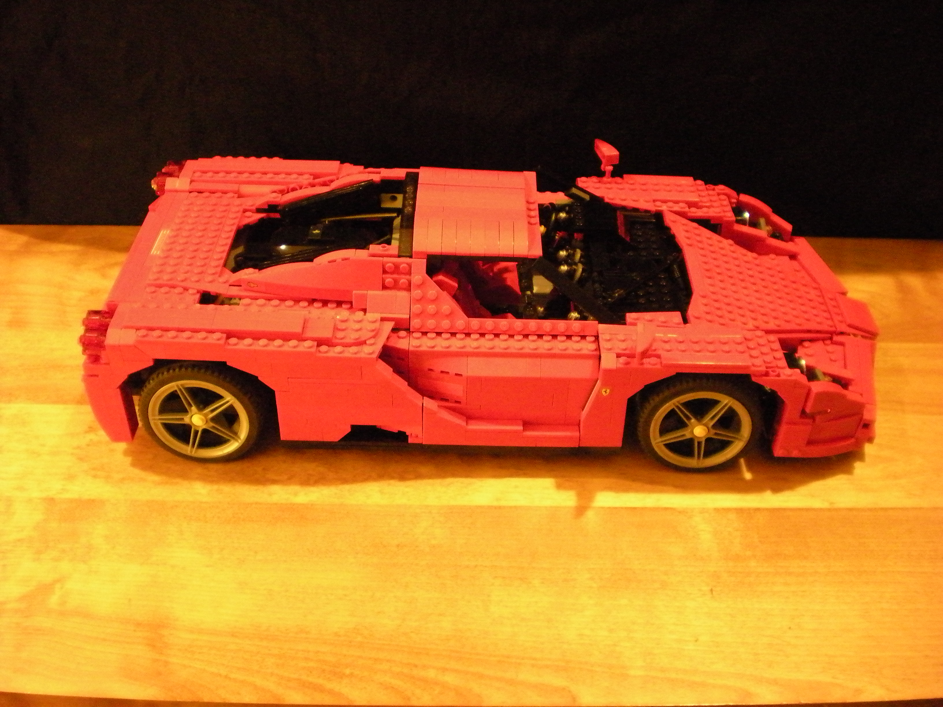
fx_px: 1035
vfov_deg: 37.7
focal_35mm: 38
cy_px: 354
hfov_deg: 49.0
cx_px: 472
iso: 800
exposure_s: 1/6.2
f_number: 3.1
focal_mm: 6.3
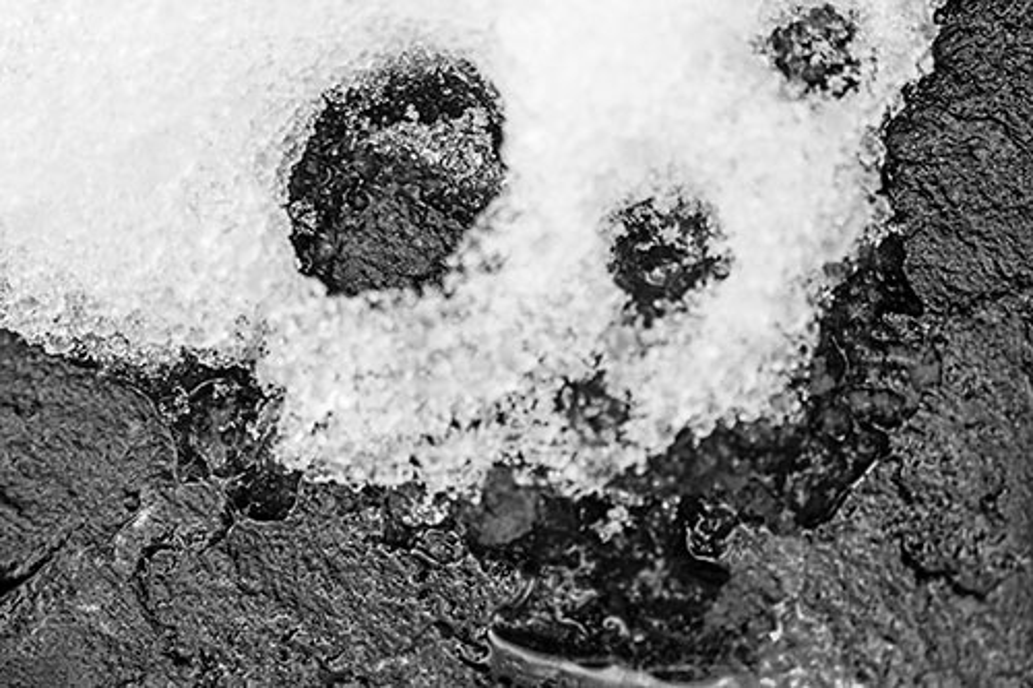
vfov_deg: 6.5
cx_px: 516
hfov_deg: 9.8
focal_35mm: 210
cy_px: 344
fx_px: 6024
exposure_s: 1/250
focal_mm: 210
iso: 720
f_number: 6.7
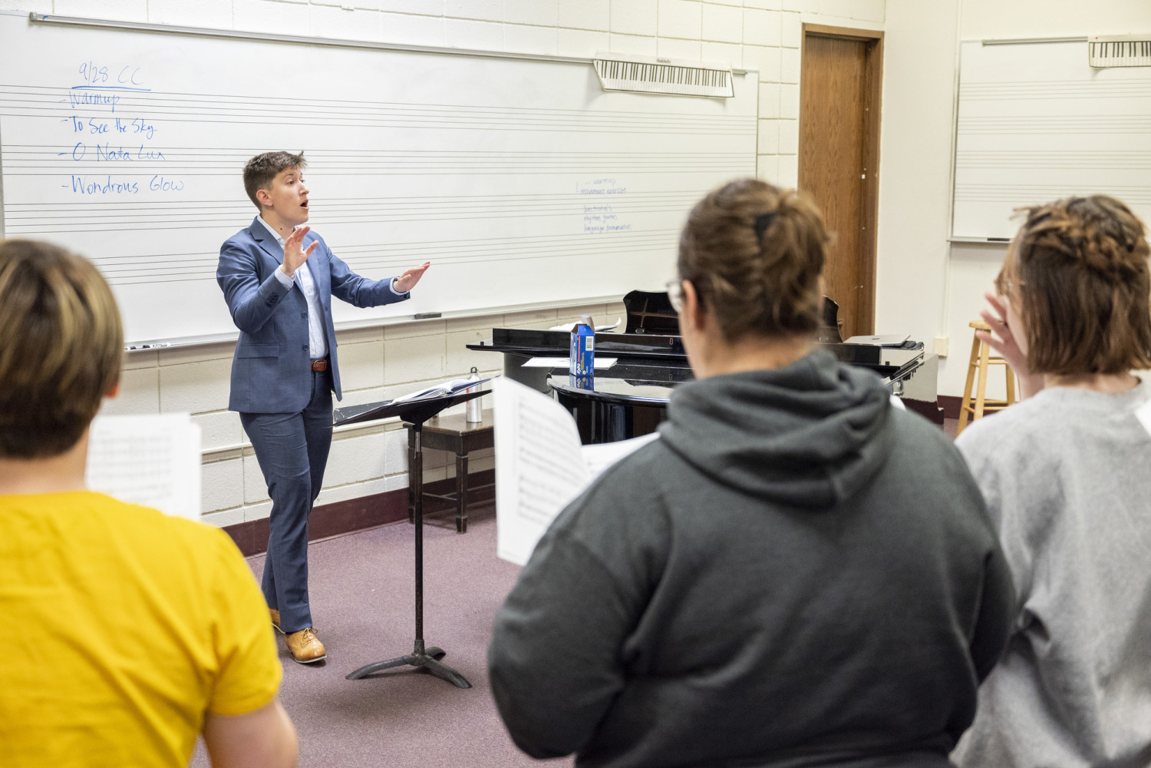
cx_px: 576
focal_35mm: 41
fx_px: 1311
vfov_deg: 32.6
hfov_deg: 47.4
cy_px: 384
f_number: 4
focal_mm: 41
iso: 4000
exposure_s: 1/200
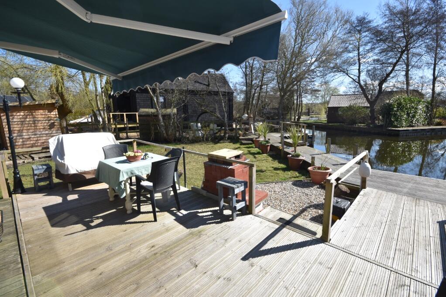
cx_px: 223
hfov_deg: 100.4
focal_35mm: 15
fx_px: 186
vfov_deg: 77.3
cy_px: 148
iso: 200
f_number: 9
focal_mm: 10
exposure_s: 1/320
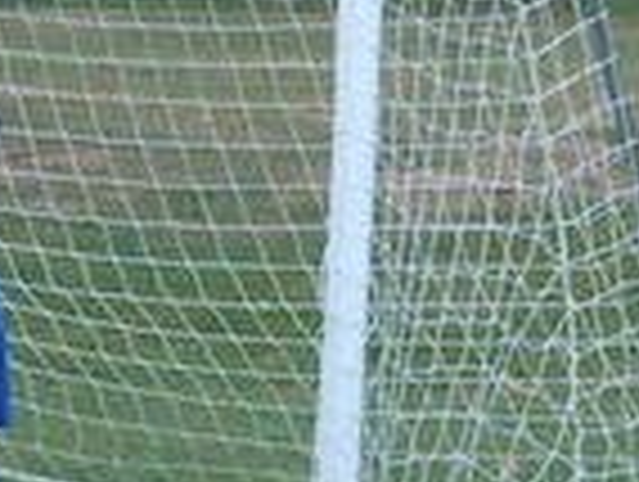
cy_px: 203
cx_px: -313
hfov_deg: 2.7
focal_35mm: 732
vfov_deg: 2.0
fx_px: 13535
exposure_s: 1/500
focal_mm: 35.1
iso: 500
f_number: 2.8
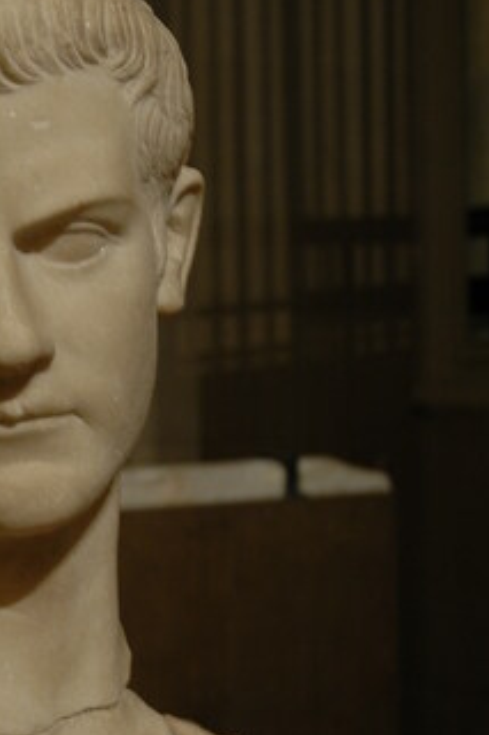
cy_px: 403
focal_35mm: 96
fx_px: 1959
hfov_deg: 14.0
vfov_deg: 21.2
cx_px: -11
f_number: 4
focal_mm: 31
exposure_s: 1/8
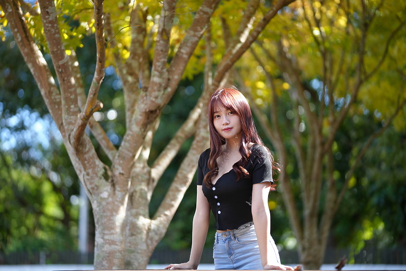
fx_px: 959
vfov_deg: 16.1
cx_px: 203
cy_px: 136
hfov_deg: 23.9
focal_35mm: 85
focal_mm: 85
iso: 100
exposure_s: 1/1000
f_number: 1.4
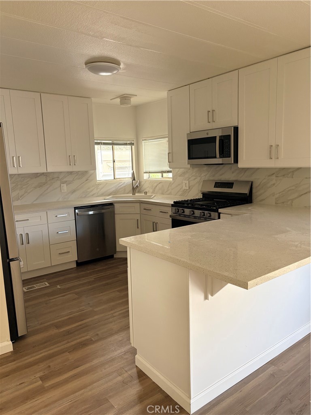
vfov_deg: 67.3
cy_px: 208
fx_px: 311
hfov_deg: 53.1
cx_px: 156
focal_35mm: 26
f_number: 1.6
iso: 125
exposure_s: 1/60
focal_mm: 5.96
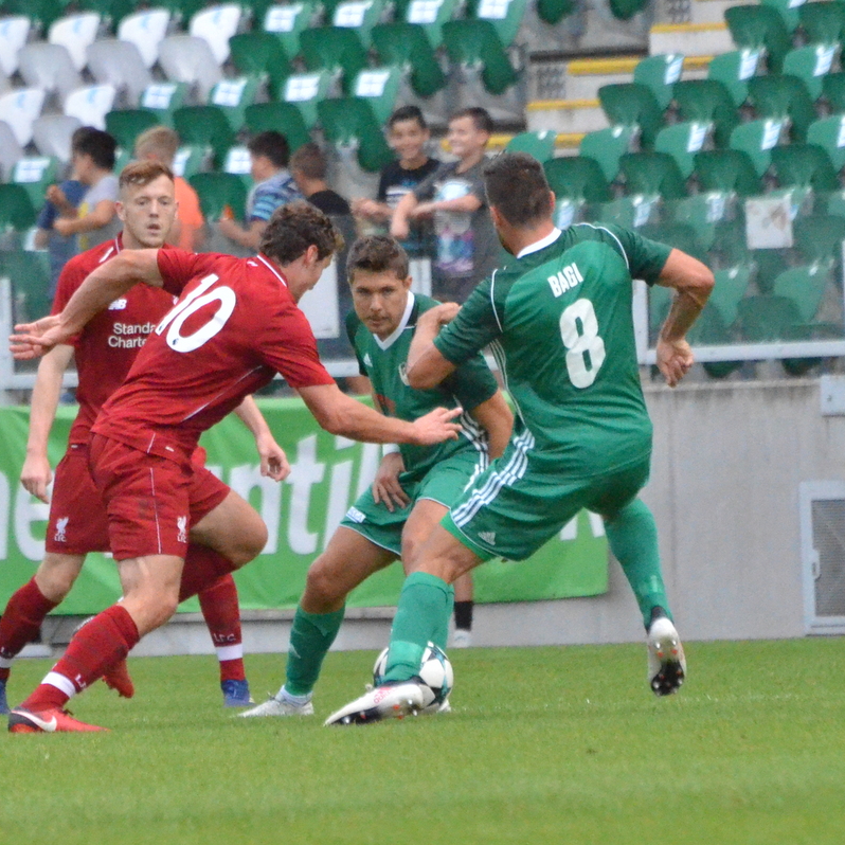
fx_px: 15880
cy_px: 422
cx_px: 331
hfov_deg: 3.0
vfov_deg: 3.0
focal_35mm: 575
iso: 6400
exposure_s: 1/4000
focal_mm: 300
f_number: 6.3
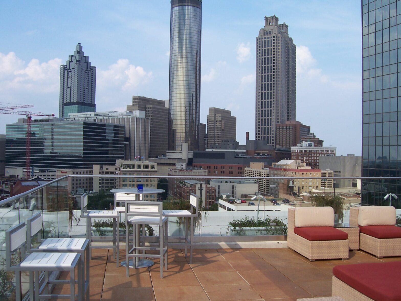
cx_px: 200
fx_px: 417
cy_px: 150
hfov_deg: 51.4
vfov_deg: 39.7
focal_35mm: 36
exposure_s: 1/350
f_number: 4.8
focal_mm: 6
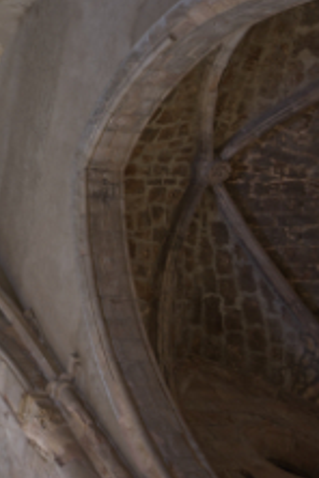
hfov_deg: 22.6
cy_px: 122
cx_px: -196
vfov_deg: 42.3
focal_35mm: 45
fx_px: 598
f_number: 1.8
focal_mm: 20
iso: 250
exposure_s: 1/10
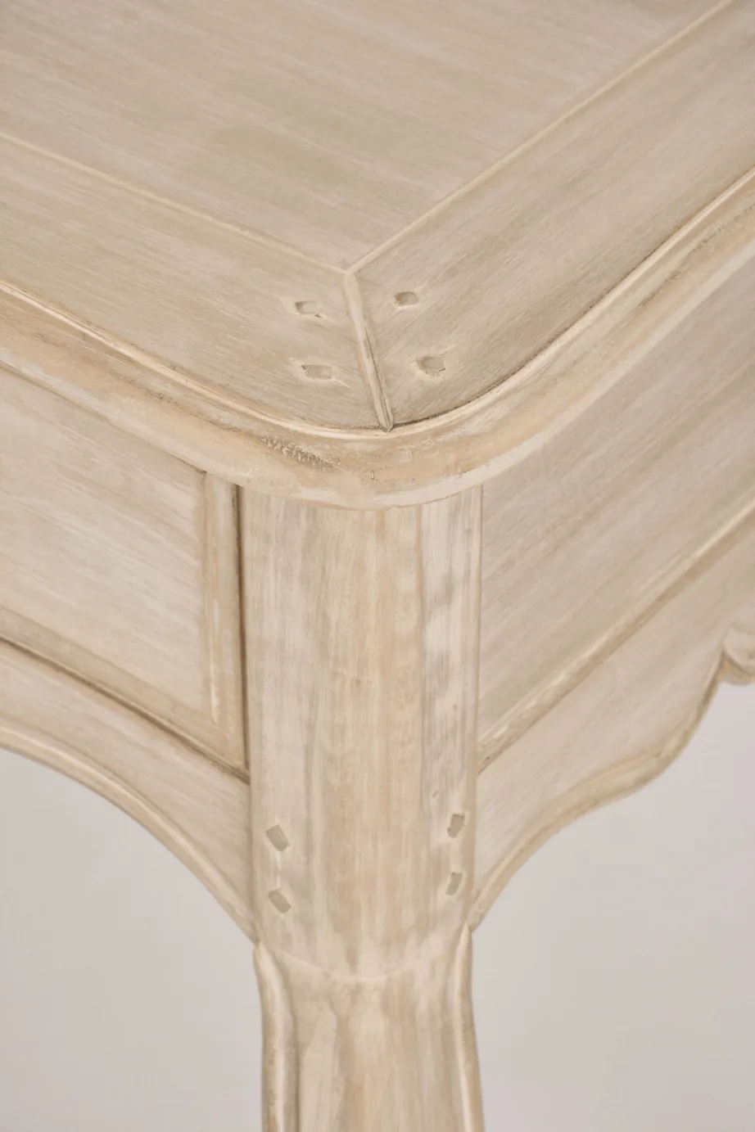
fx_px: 4011
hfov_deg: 10.8
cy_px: 566
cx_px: 378
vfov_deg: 16.1
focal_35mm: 128
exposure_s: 1/60
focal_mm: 85
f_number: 11
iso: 160
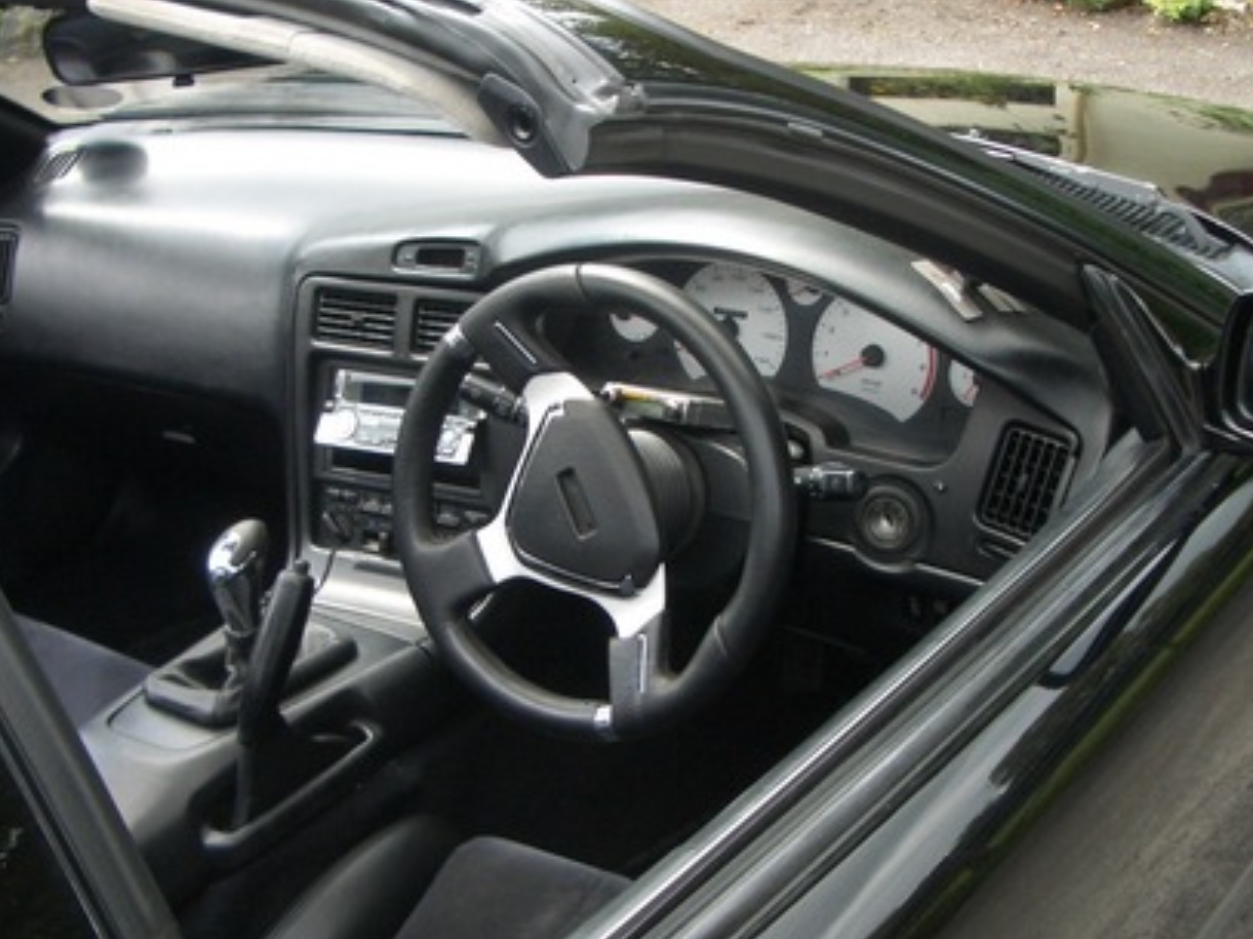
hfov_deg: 34.9
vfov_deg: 26.5
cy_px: 548
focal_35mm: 55
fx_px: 1990
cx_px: 530
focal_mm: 5.8
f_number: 2.6
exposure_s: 1/250
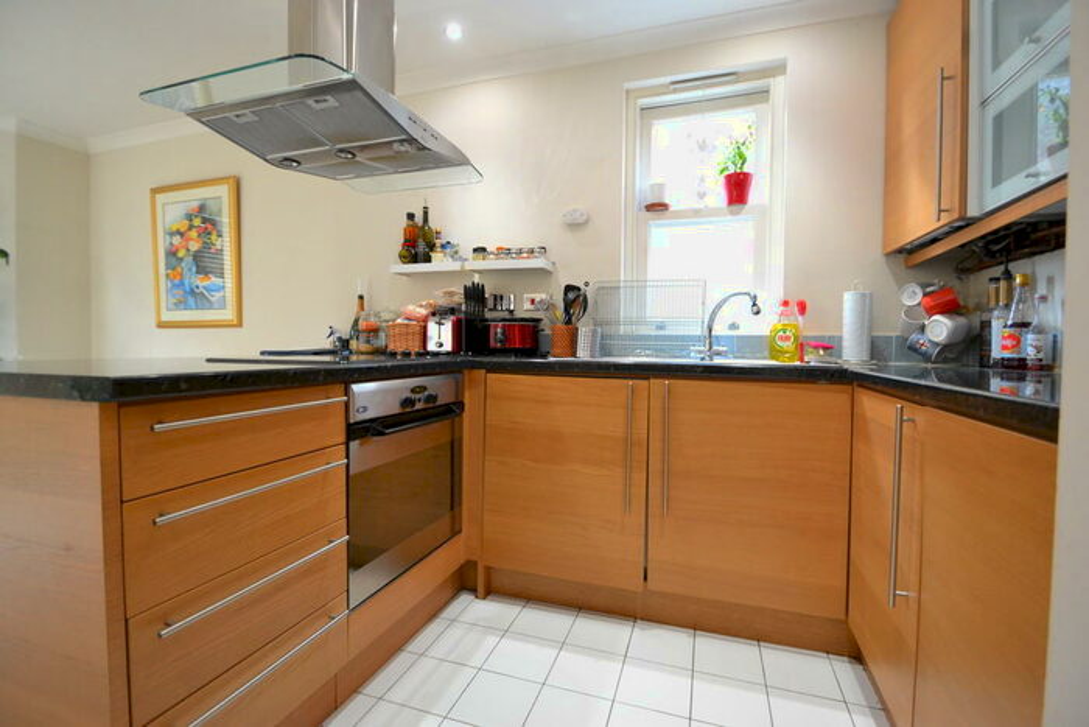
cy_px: 364
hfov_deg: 100.4
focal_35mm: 15
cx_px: 544
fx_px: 454
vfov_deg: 77.4
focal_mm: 10
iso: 1400
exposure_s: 1/60
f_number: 3.5
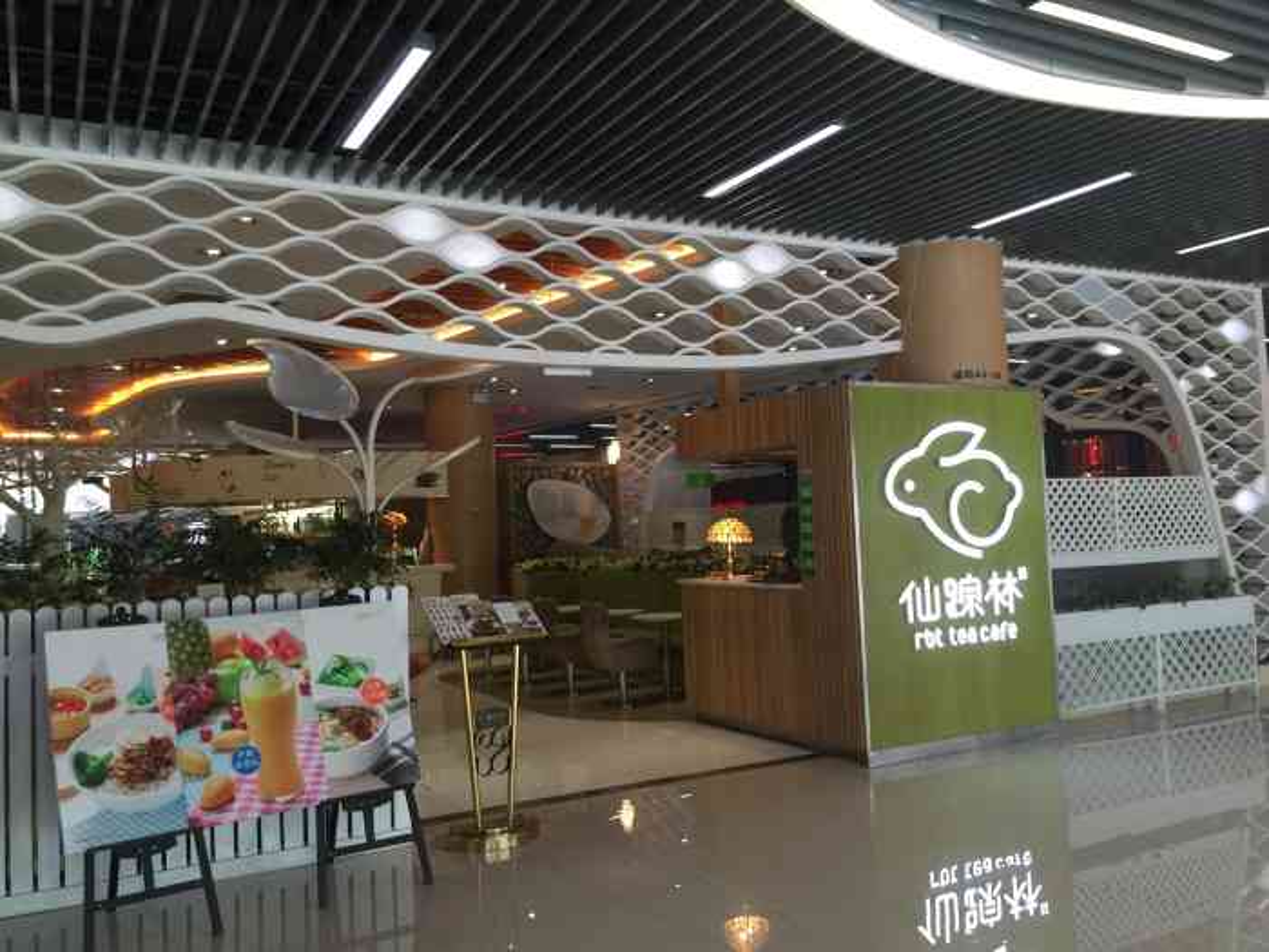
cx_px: 634
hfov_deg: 61.7
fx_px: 1063
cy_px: 476
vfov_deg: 48.2
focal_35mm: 29
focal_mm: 4.15
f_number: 2.2
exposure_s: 1/17
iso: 40
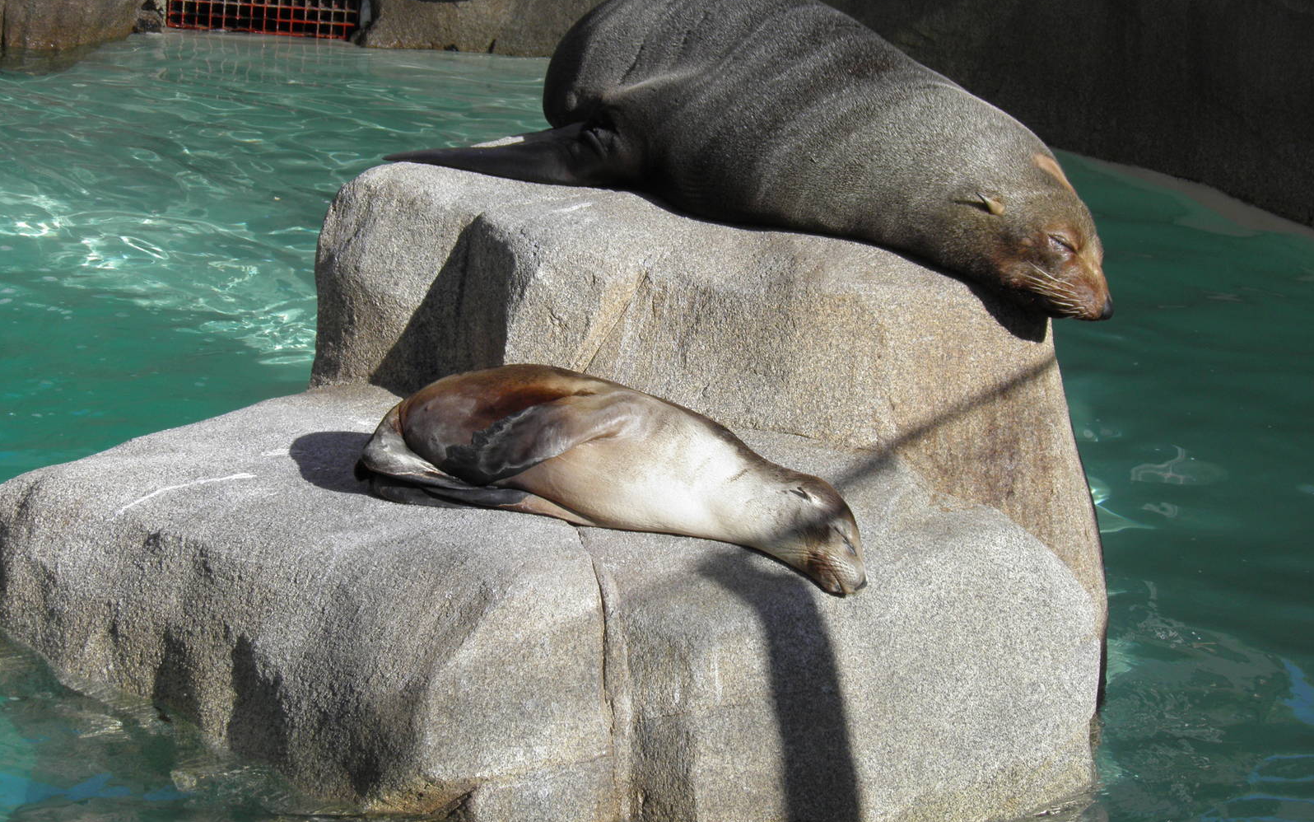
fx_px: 4262
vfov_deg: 11.0
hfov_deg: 17.5
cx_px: 657
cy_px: 383
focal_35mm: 119
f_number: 5.6
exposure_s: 1/200
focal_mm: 20.2
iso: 50
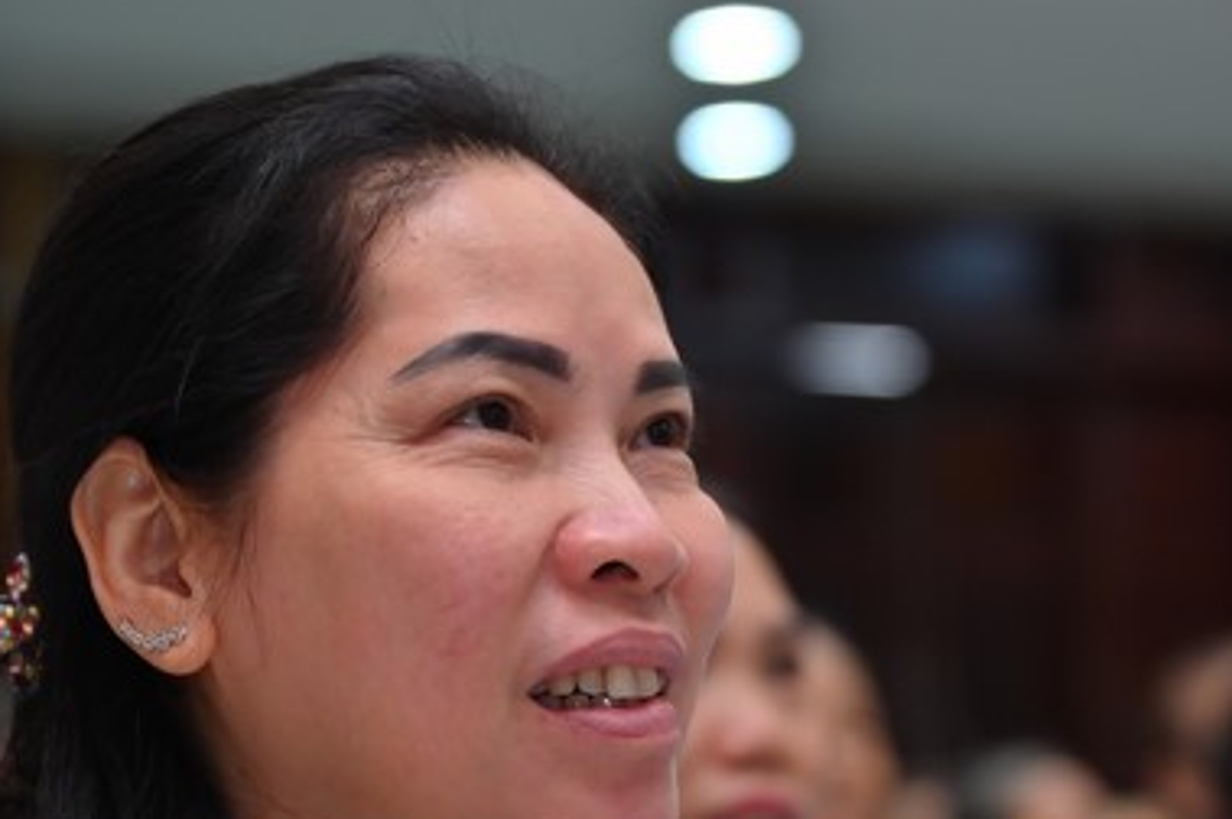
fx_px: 7044
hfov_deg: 10.0
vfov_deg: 6.6
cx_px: 507
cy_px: 632
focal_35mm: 206
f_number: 5
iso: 1000
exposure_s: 1/100
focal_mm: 120
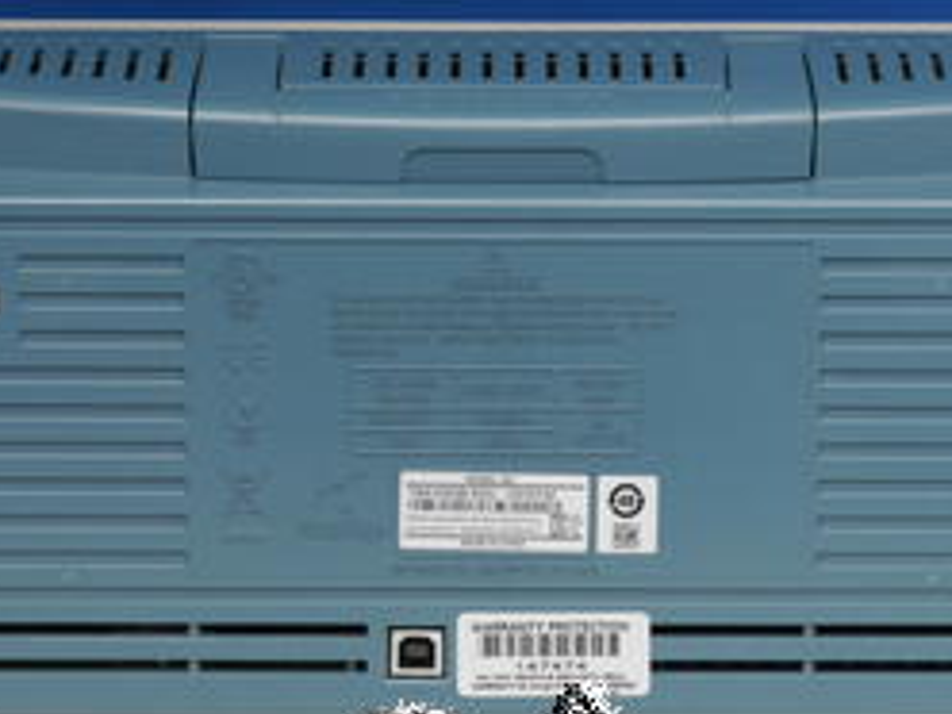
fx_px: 6133
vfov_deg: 6.7
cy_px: 322
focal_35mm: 223
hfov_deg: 8.9
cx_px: 491
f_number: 11
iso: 400
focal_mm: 69
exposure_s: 1/6
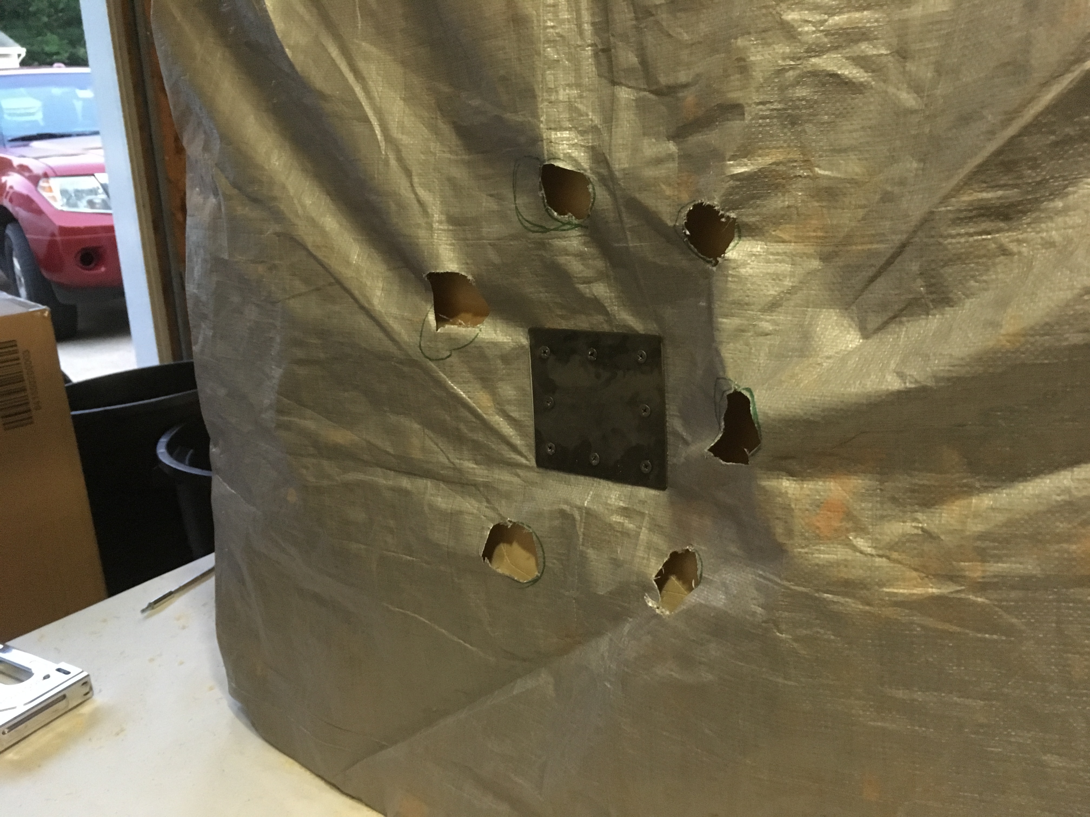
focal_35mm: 29
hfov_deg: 61.7
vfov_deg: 48.2
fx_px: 913
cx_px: 545
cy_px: 408
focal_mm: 4.15
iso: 320
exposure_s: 1/15
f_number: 2.2
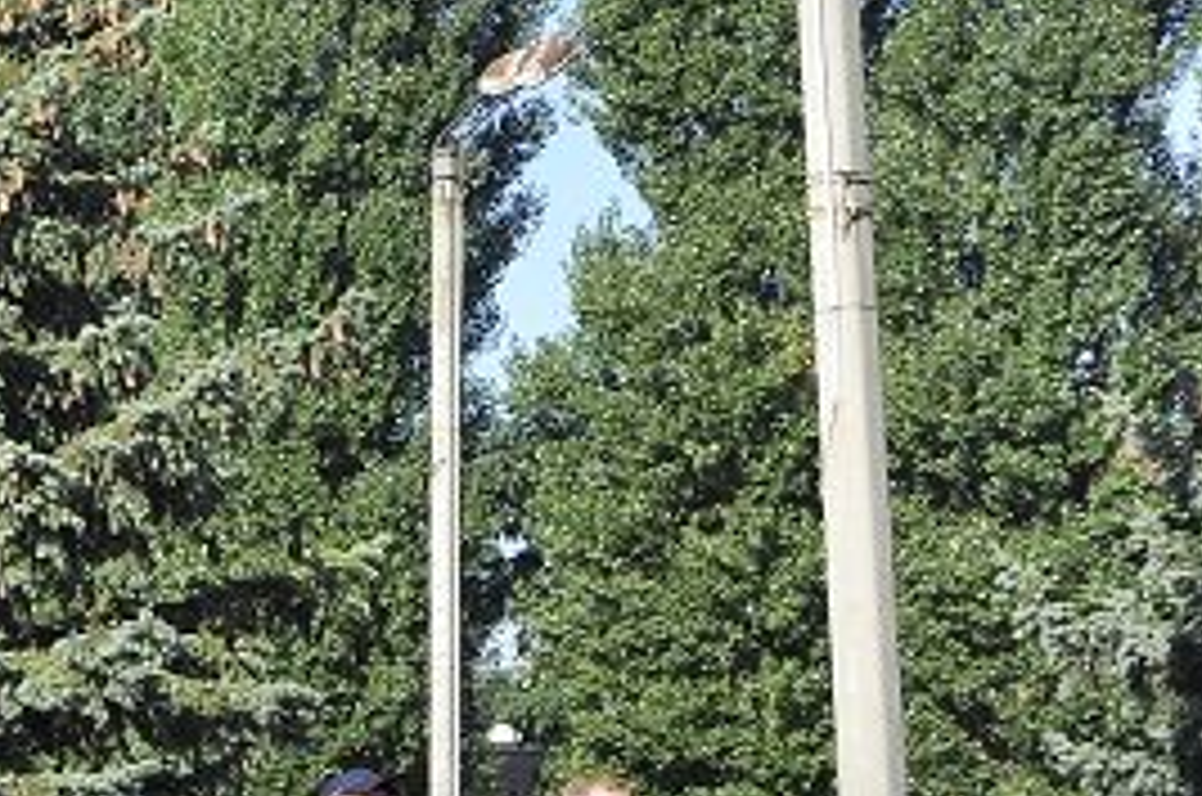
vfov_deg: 6.2
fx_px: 7299
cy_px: 818
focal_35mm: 219
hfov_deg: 9.1
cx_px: -855
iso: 200
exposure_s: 1/400
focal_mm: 38
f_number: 10
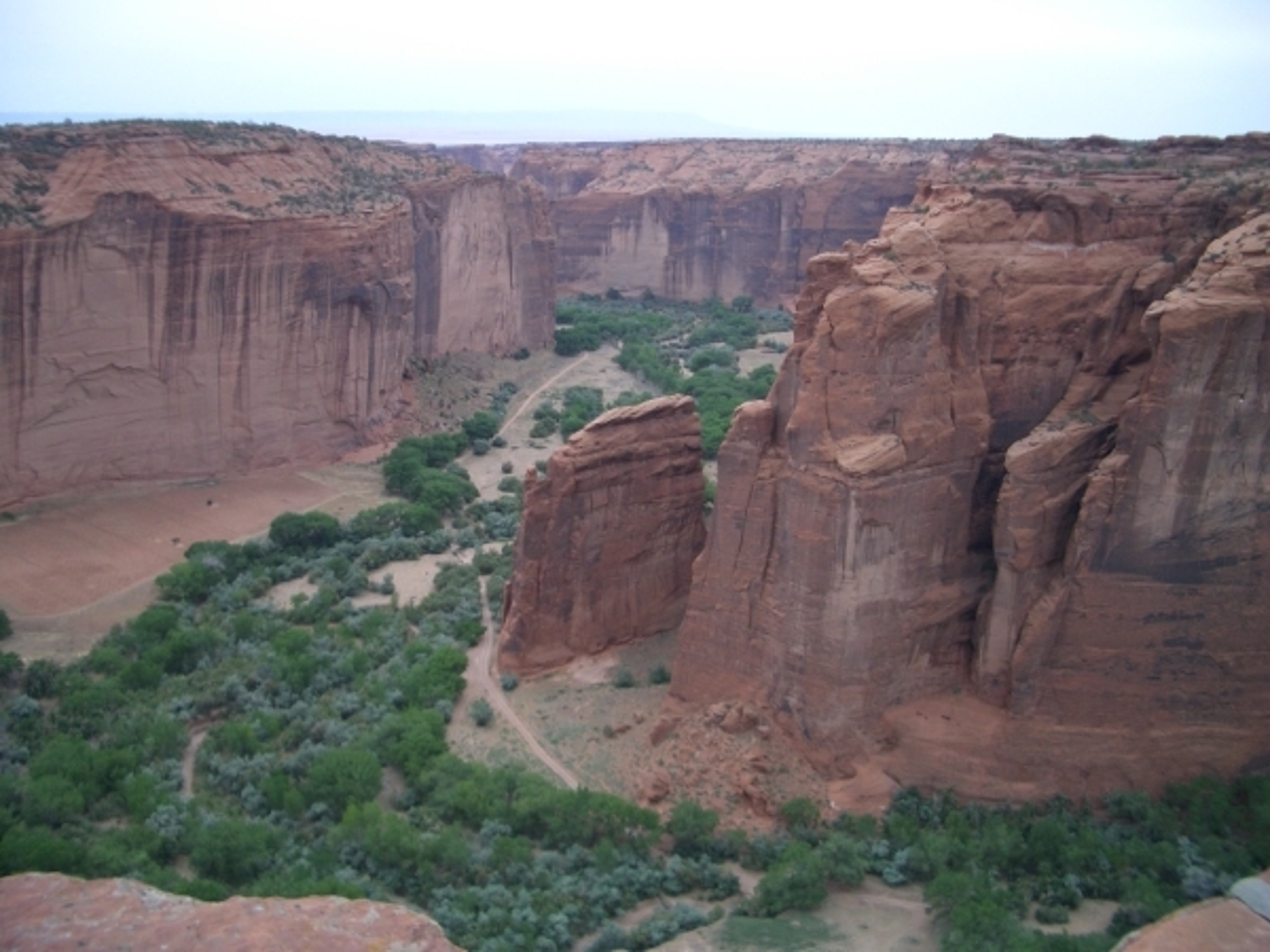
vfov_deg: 40.7
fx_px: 1284
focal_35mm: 35
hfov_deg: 52.6
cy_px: 476
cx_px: 635
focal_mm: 5.8
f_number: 2.6
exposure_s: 1/320
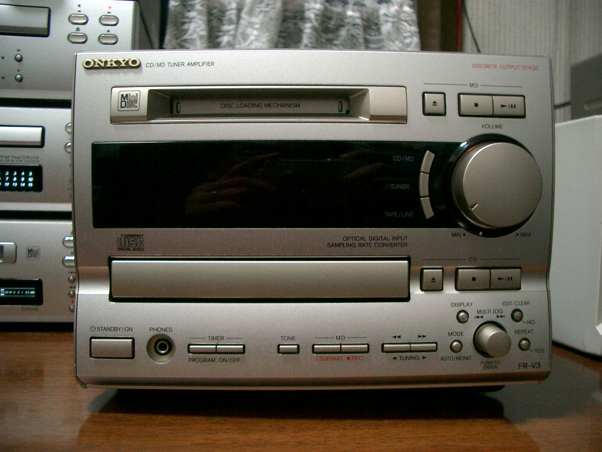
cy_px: 226
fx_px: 609
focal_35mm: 35
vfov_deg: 40.7
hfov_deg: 52.6
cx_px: 301
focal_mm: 5.8
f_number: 2.6
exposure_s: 1/8
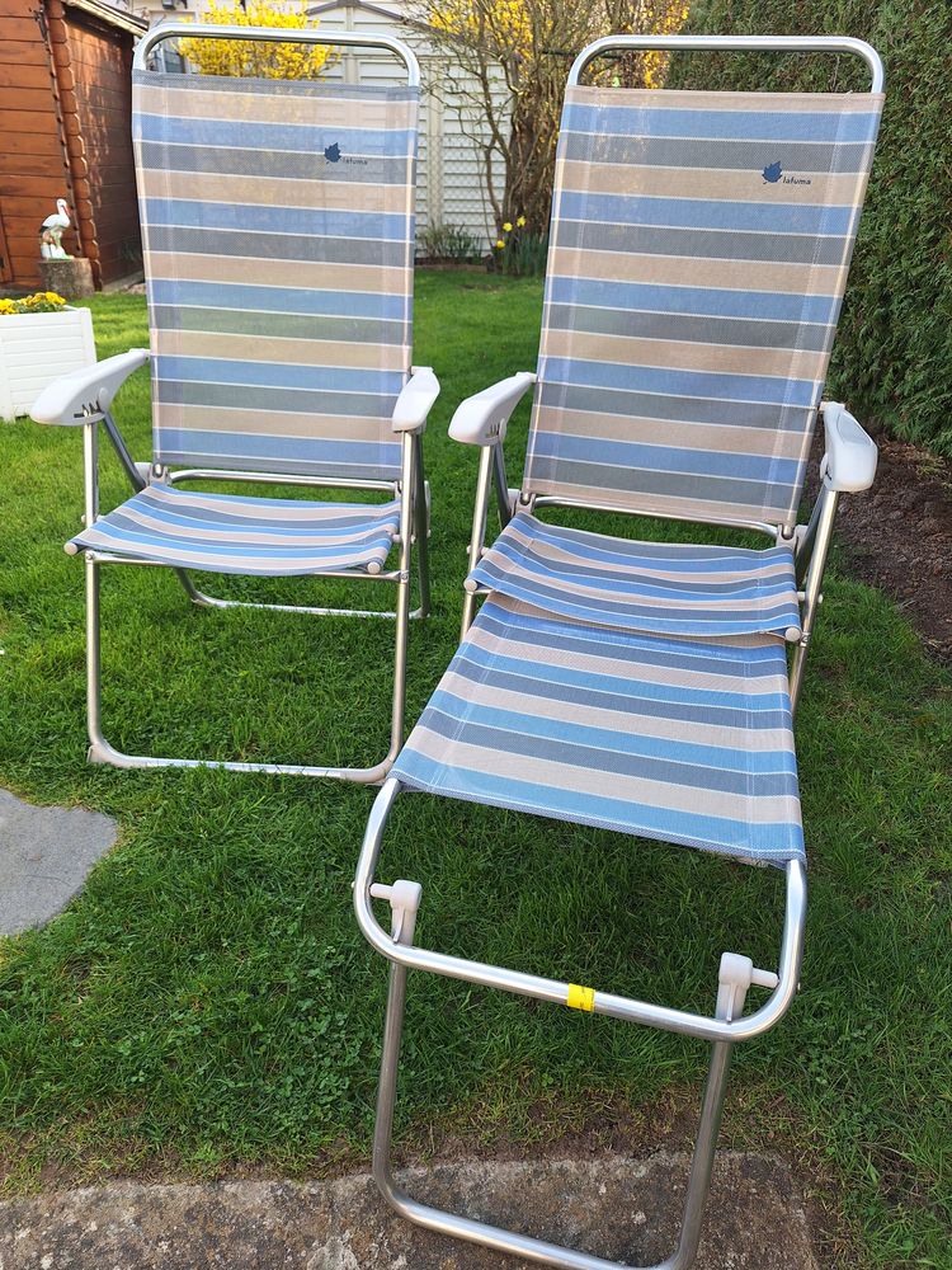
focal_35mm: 23
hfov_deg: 58.9
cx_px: 476
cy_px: 635
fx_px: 843
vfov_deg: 73.9
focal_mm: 5.54
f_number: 1.8
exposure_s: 1/247
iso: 40
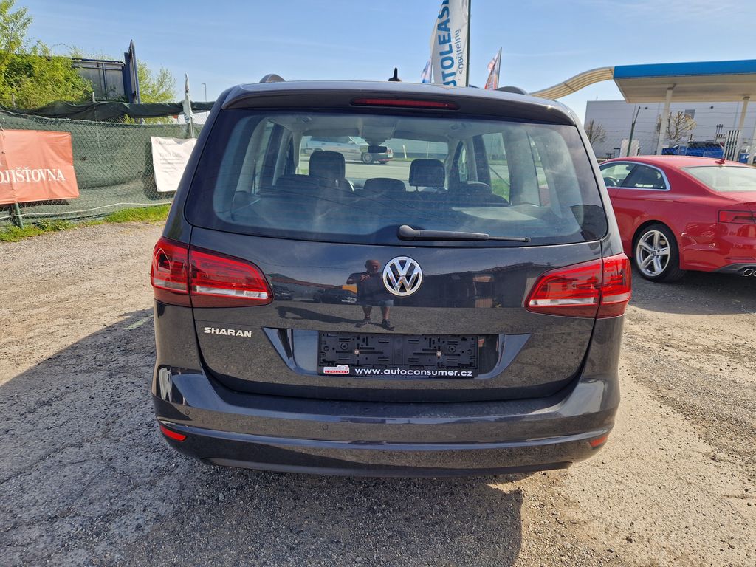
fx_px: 502
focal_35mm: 23
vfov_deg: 58.9
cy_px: 284
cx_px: 378
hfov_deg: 73.9
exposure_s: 1/790
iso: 50
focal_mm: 5.4
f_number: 1.8
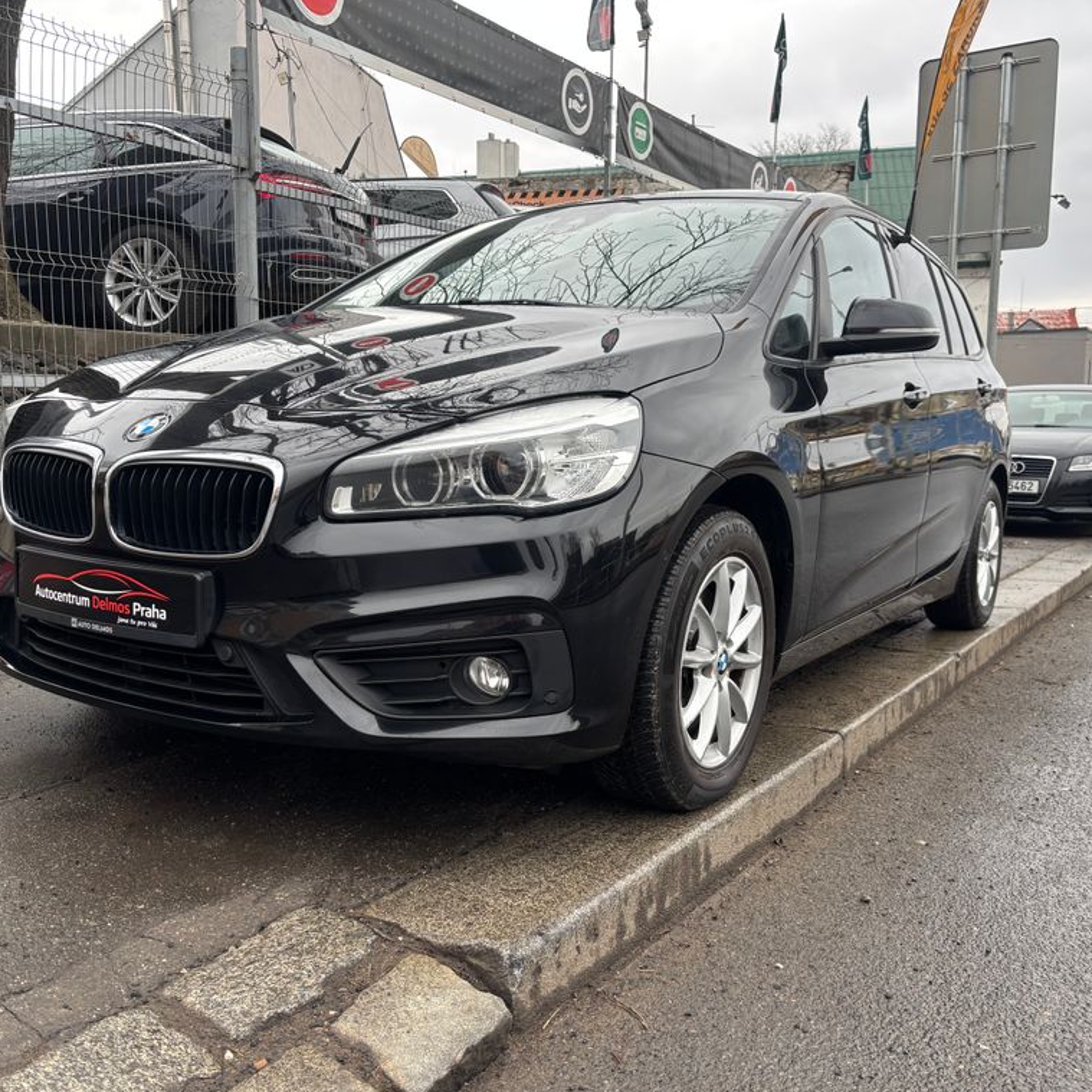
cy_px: 548
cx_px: 521
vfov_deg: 52.5
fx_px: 1106
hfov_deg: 52.5
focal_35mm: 31
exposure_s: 1/159
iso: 40
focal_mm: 5.96
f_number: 1.6
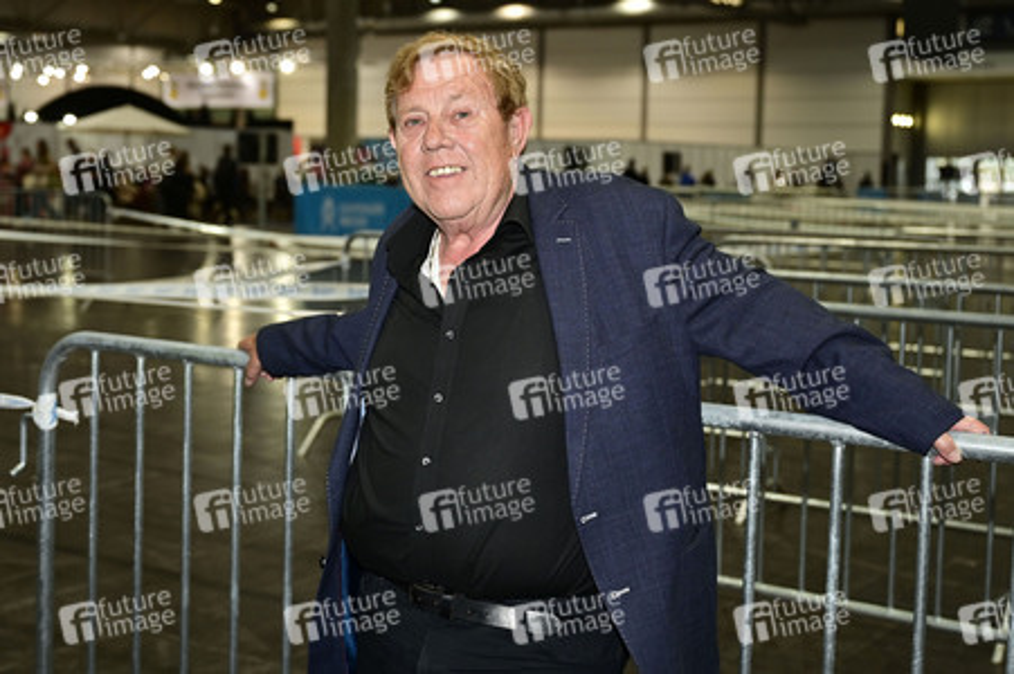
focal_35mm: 42
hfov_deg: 46.4
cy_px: 337
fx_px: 1182
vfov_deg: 31.8
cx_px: 507
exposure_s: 1/200
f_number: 3.5
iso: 1000
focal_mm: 42
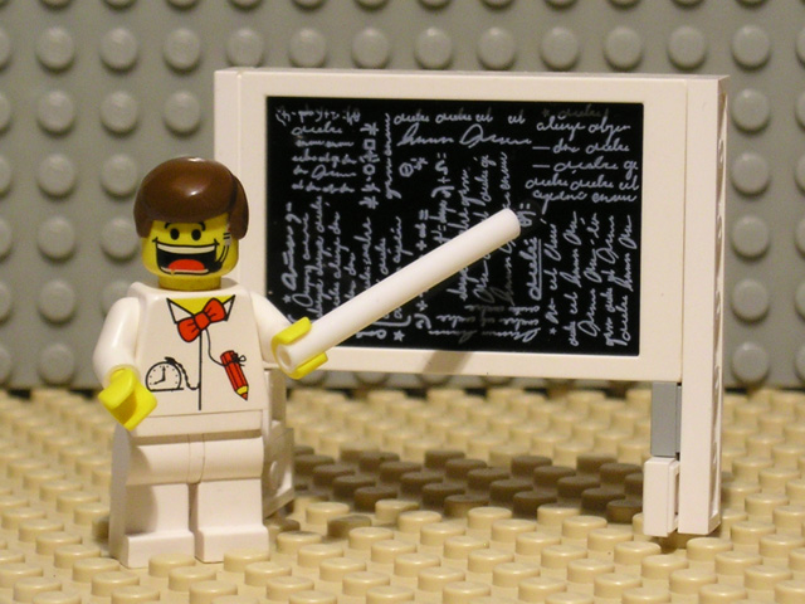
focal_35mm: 114
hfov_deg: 17.3
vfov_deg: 13.0
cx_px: 402
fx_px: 2651
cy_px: 302
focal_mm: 23.4
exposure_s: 1/10
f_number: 4.7
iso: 200
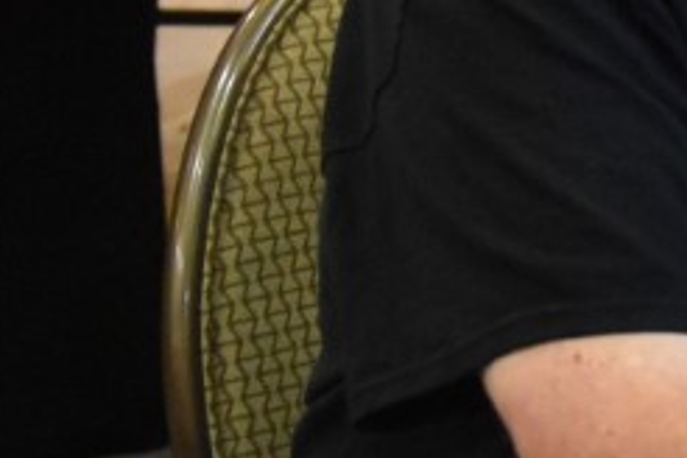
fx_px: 4701
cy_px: -89
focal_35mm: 246
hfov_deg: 8.0
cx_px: 1388
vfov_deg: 5.6
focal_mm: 35
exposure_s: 1/60
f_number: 4.5
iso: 4000
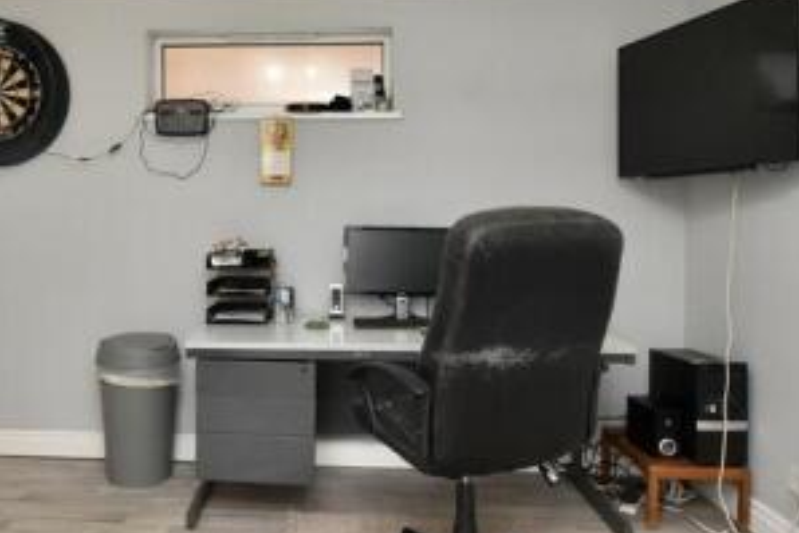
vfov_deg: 40.0
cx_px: 275
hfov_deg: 56.1
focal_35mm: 33
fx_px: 733
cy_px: 248
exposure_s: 1/60
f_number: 7.1
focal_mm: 10
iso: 800
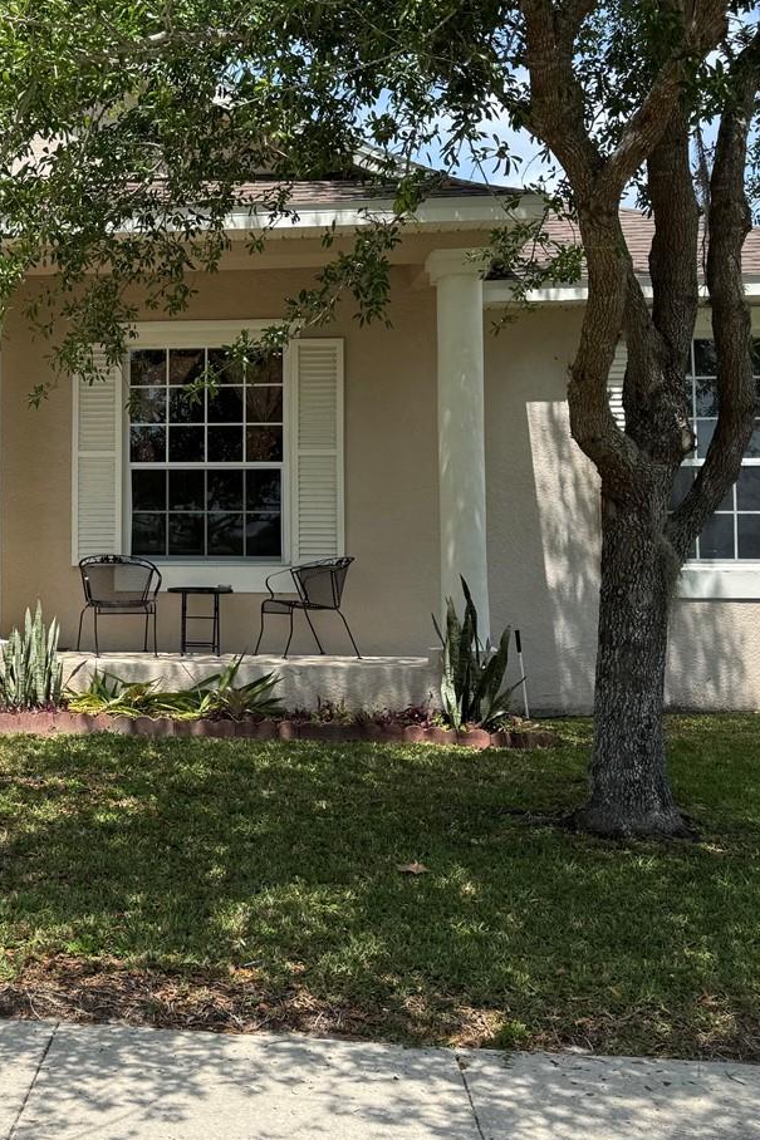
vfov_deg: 44.4
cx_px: 29
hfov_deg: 28.9
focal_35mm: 44
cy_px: 482
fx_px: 1394
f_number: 1.78
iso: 80
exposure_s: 1/2174
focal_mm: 6.76
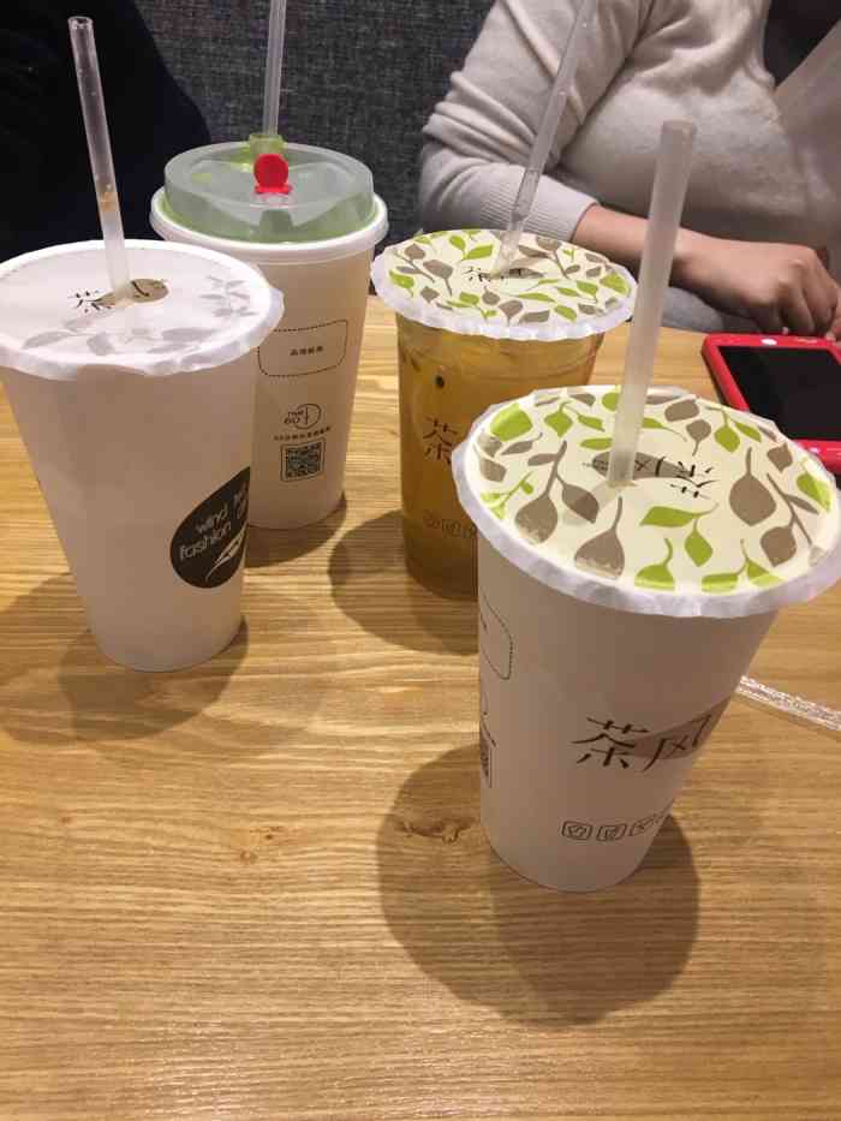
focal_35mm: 29
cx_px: 420
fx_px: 939
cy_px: 560
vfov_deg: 61.7
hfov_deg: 48.2
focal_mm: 4.15
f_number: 2.2
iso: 100
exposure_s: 1/33
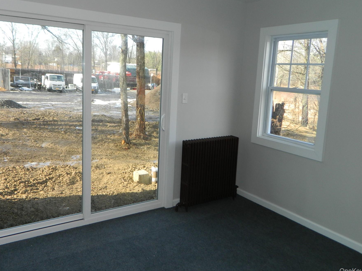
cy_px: 119
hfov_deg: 61.6
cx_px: 171
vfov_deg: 48.1
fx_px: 303
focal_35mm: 29
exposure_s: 1/100
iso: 80
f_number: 3.1
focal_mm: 4.5
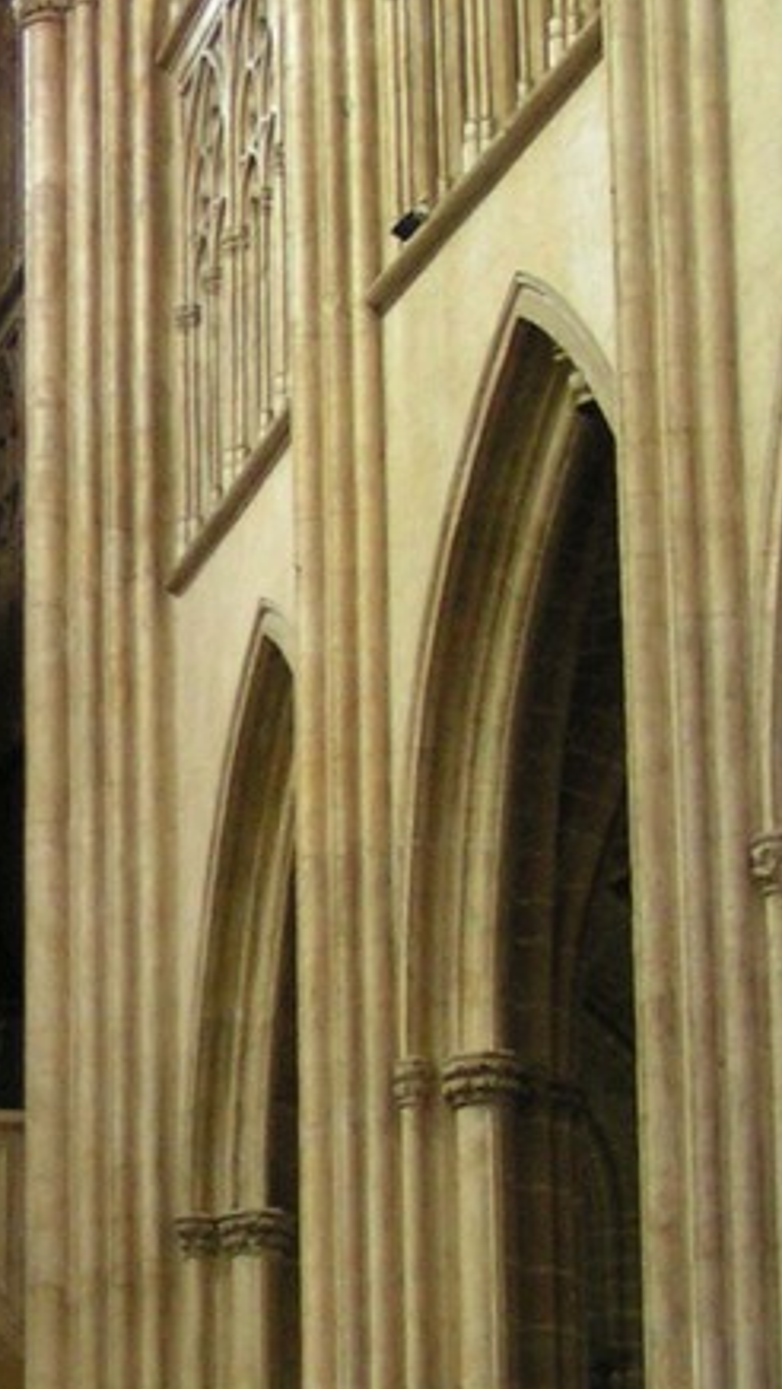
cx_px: -324
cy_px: 822
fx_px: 4016
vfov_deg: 19.6
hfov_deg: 10.8
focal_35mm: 109
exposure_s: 1/3
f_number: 2.8
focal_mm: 6.3
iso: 200
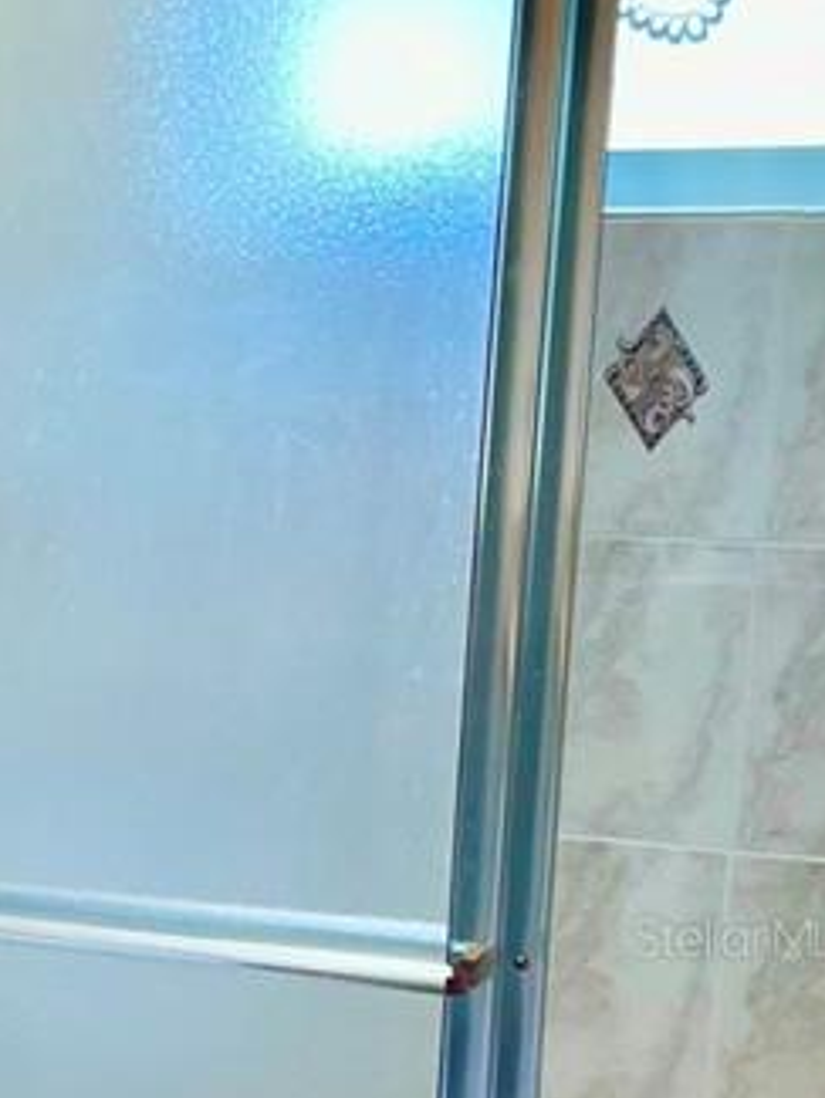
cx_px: -649
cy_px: 936
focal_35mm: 96
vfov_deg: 20.1
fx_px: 3049
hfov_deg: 13.8
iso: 125
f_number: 1.6
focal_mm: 4.2
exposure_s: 1/120
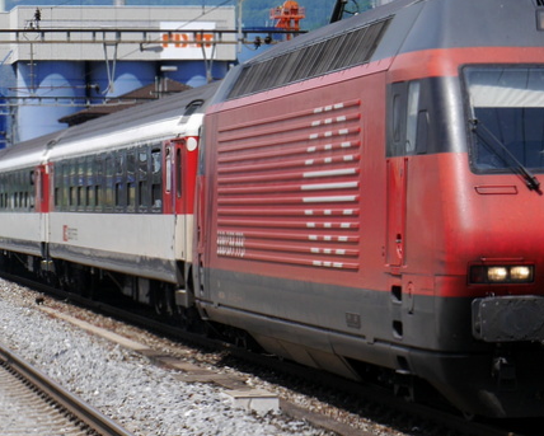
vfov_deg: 8.3
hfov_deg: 10.3
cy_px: 214
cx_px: 437
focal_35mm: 186
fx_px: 2997
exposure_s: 1/320
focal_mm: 34
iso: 160
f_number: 9
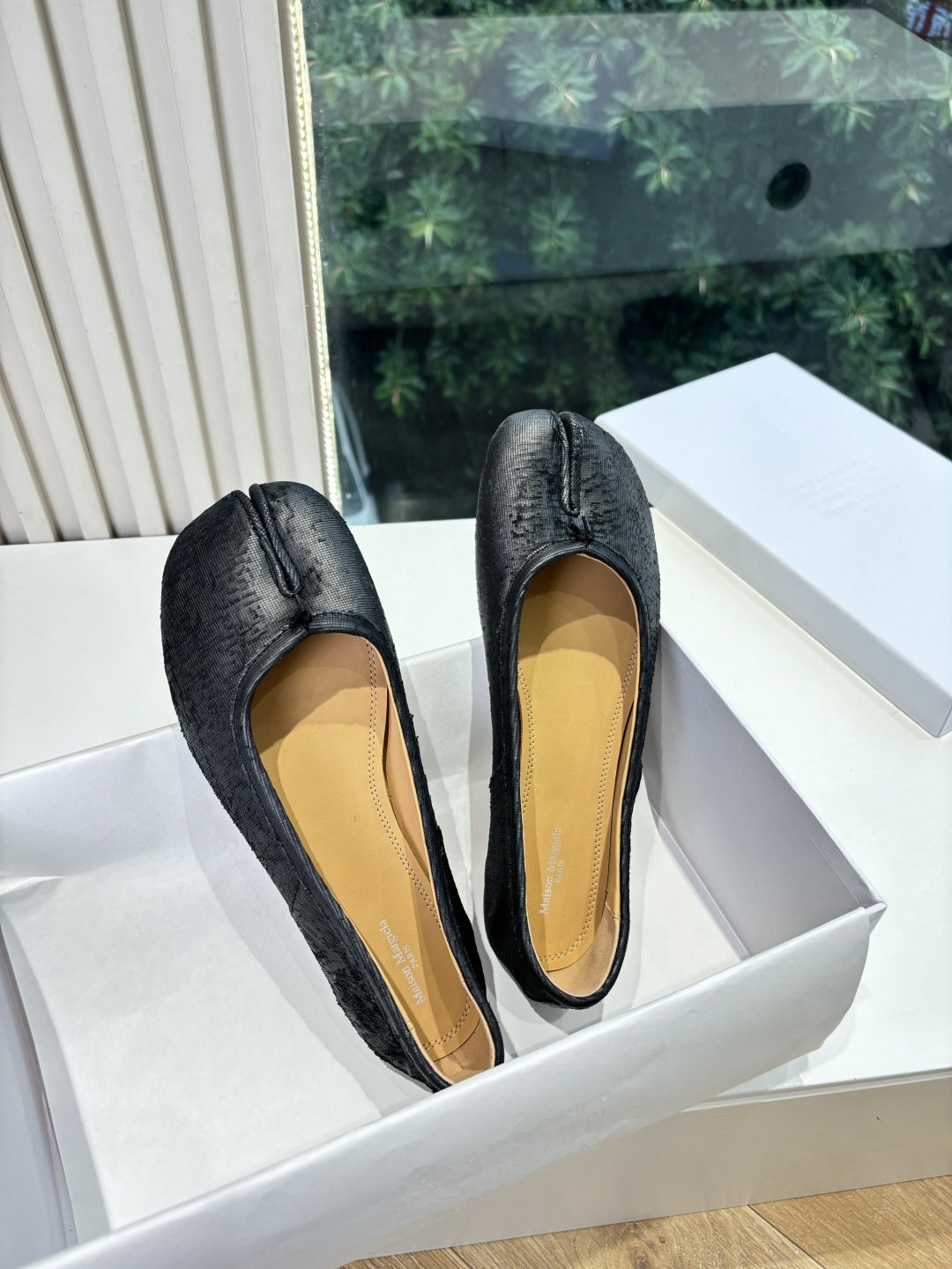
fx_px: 953
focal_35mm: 26
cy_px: 634
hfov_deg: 53.1
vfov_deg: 67.3
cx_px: 476
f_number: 1.6
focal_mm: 5.96
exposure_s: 1/121
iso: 80
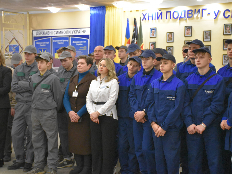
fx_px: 493
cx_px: 110
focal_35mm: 74
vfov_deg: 20.0
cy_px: 87
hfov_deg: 26.5
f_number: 4.5
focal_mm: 45
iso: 4500
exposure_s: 1/60
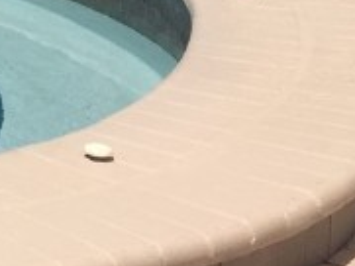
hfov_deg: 9.9
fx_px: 1683
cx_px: -610
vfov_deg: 8.3
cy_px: -366
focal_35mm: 164
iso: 32
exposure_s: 1/4950
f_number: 2.2
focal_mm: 4.15
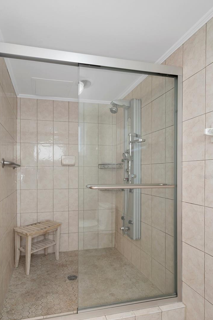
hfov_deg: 64.5
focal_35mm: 19
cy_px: 177
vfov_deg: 86.6
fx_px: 169
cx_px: 102
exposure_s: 1/1.67
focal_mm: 17
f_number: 8
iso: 320
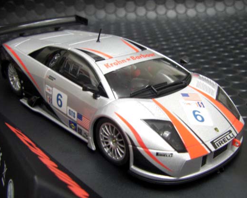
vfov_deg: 32.7
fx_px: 336
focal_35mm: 46
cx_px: 133
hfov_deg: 40.3
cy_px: 106
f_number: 3.4
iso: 200
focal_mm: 6.3
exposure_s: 1/15
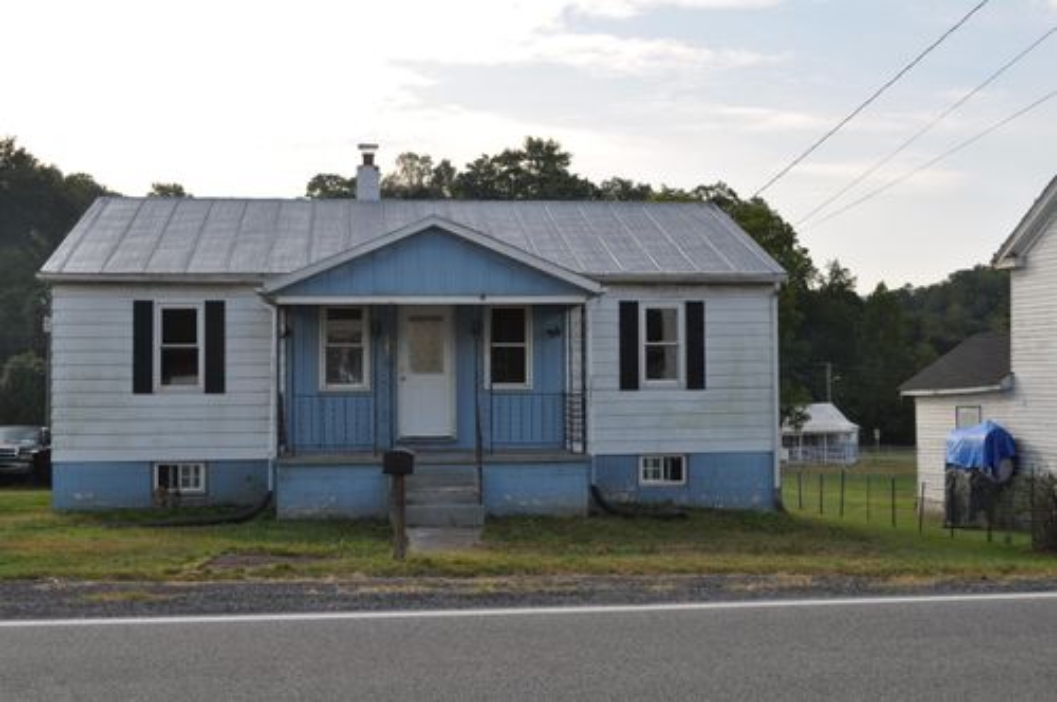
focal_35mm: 42
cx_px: 528
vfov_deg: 31.8
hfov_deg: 46.5
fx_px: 1232
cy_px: 351
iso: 200
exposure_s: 1/200
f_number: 10
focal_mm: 28
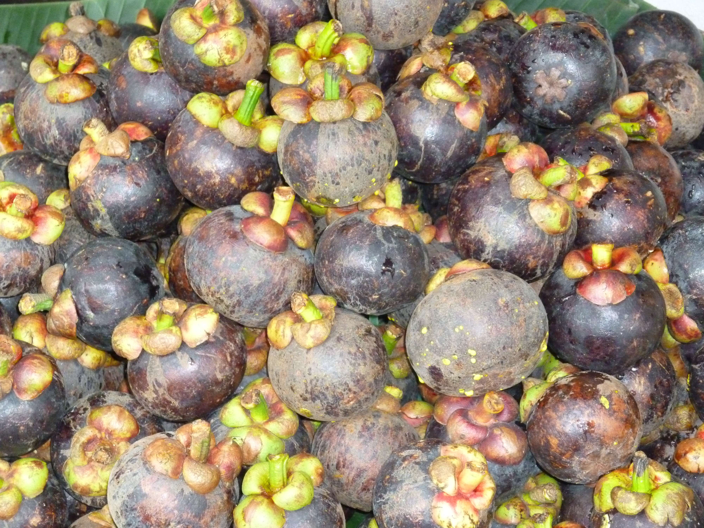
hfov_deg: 15.2
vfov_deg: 11.4
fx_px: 2644
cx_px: 352
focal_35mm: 130
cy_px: 264
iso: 800
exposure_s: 1/50
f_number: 5.5
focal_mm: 23.3
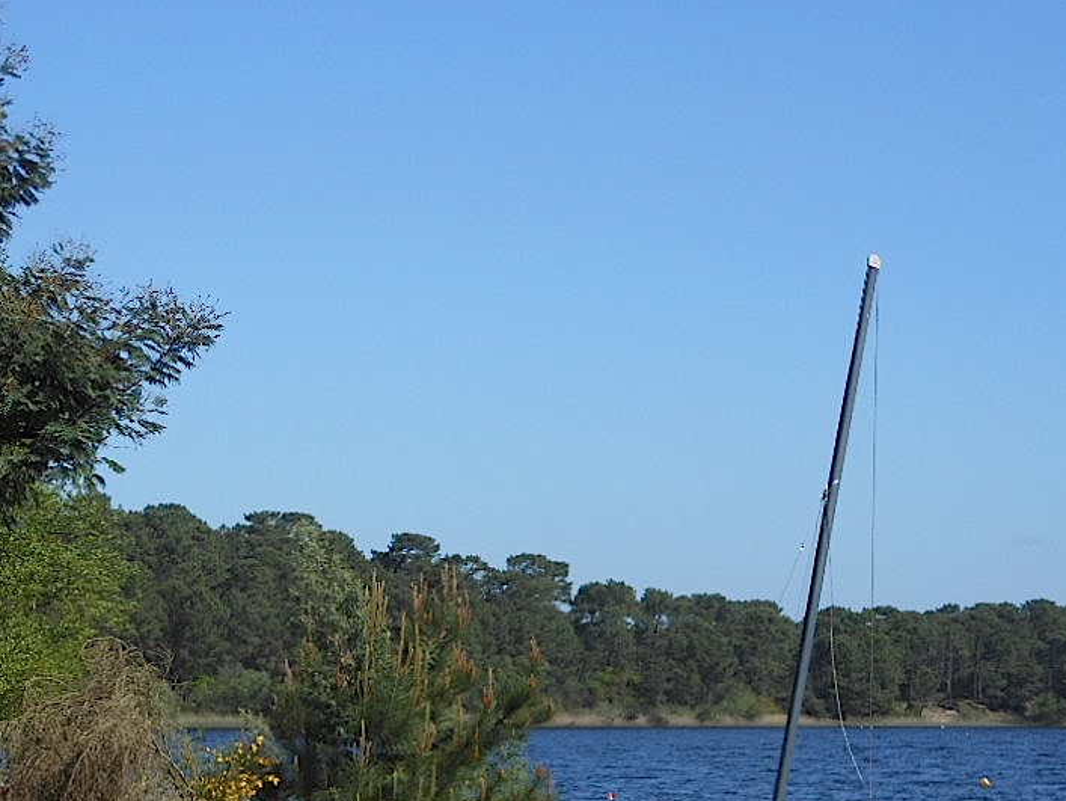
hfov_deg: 17.9
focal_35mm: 110
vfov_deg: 13.5
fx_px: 3389
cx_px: 457
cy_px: 540
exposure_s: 1/800
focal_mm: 13.6
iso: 80
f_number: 4.4
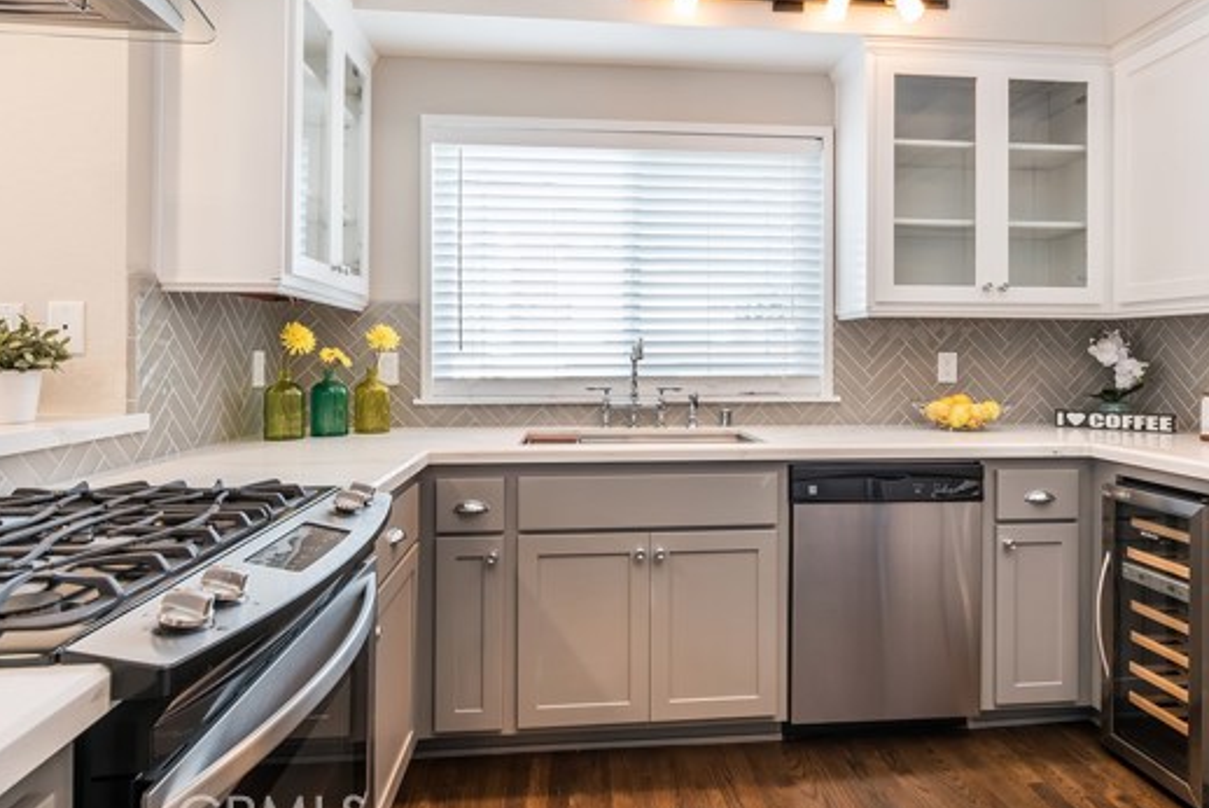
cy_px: 351
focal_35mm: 21
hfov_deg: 81.0
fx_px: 706
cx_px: 651
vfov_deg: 59.4
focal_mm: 17
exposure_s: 1/3
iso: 200
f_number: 13
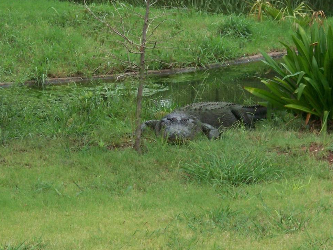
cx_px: 157
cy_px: 104
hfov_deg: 13.4
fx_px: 1414
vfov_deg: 10.1
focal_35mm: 147
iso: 140
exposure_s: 1/250
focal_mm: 14.8
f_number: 5.6
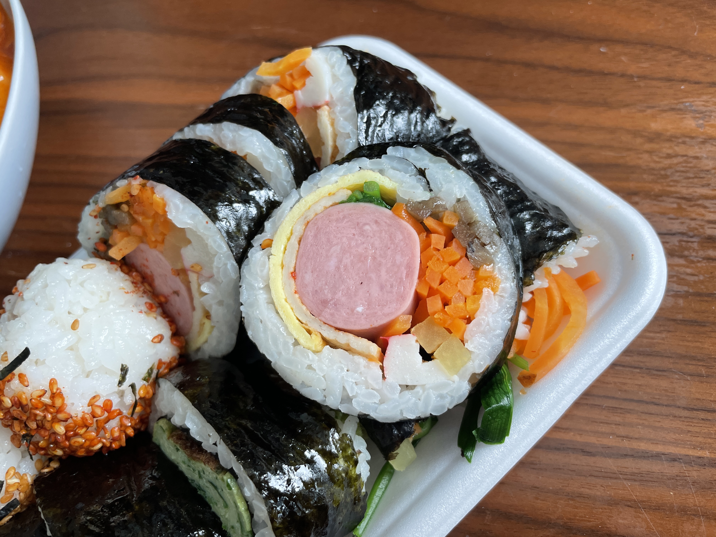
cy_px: 268
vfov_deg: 53.1
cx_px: 358
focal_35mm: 26
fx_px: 538
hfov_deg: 67.3
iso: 80
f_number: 1.6
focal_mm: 4.2
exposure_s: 1/79
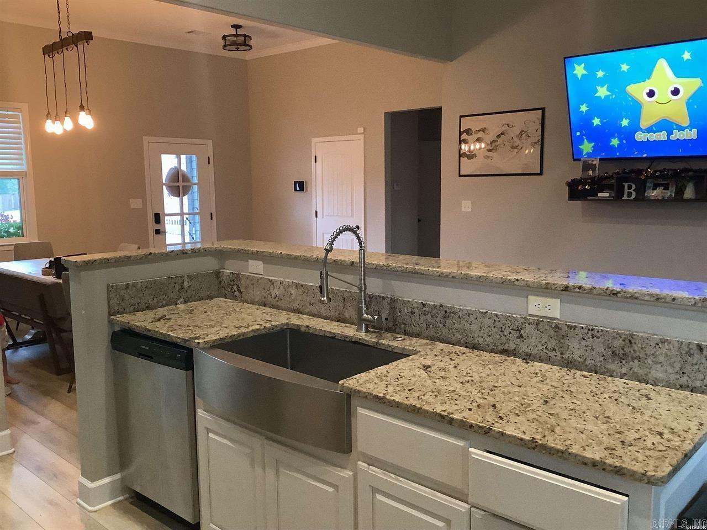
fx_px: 633
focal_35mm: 31
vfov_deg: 45.4
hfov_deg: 58.4
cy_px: 265
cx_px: 354
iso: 320
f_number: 2.4
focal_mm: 3.3
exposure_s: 1/40
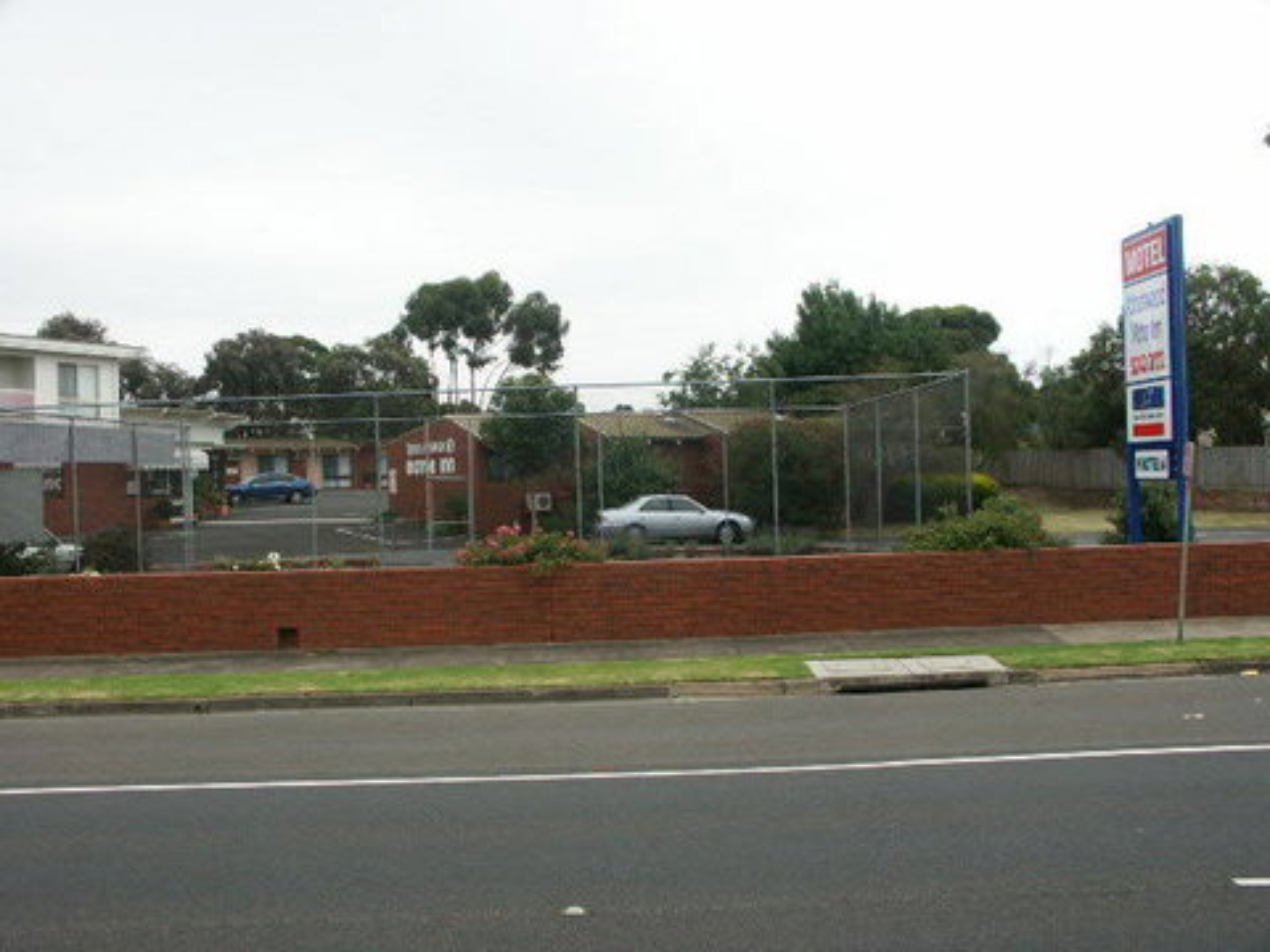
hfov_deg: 56.8
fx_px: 1174
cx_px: 635
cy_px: 476
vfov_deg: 44.2
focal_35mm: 32
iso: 100
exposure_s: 1/250
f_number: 5.6
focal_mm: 8.3
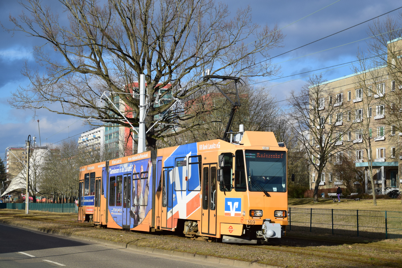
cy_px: 134
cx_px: 201
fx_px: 972
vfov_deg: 15.7
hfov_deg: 23.4
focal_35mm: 87
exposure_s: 1/800
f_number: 6.3
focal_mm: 58
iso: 200
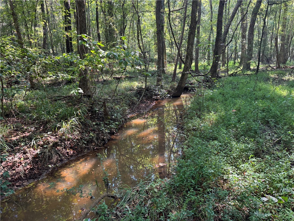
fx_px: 204
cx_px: 147
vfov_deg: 56.8
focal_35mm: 24
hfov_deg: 71.6
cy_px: 110
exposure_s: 1/121
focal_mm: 6.76
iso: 160
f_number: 1.78
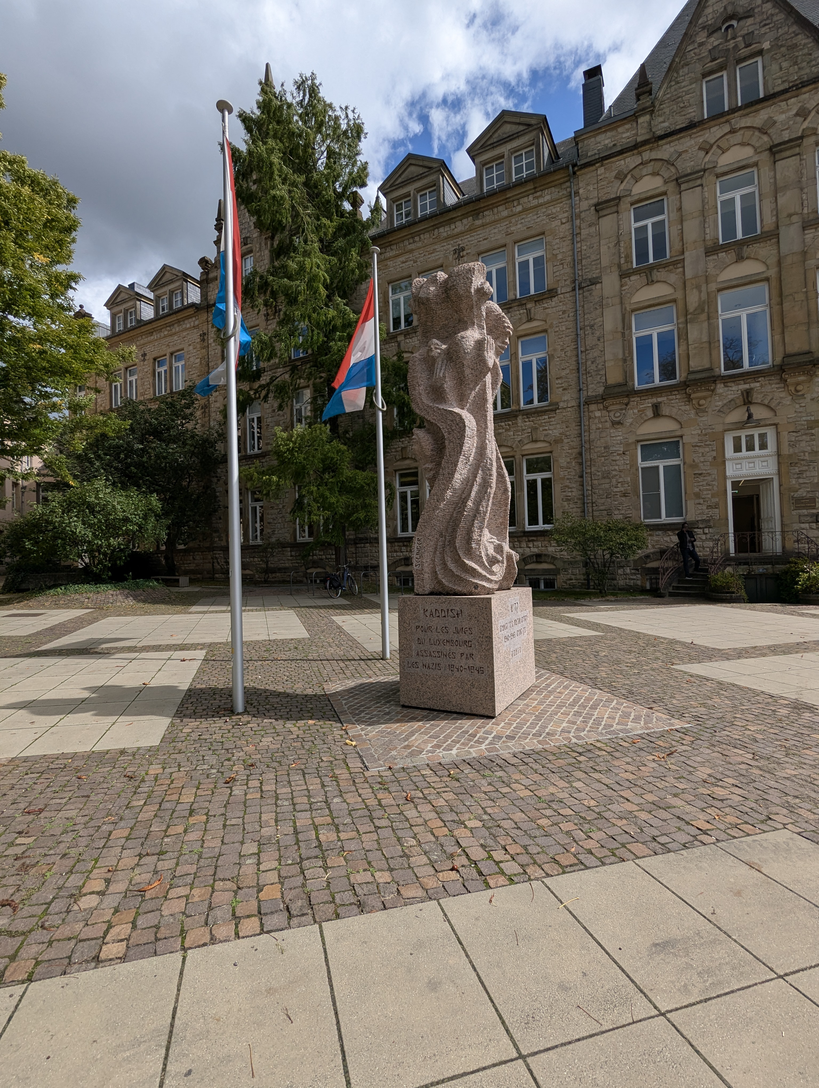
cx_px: 410
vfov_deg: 94.4
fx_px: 503
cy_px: 544
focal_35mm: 16
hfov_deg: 78.2
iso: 41
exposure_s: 1/1603
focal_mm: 2.35
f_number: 2.2
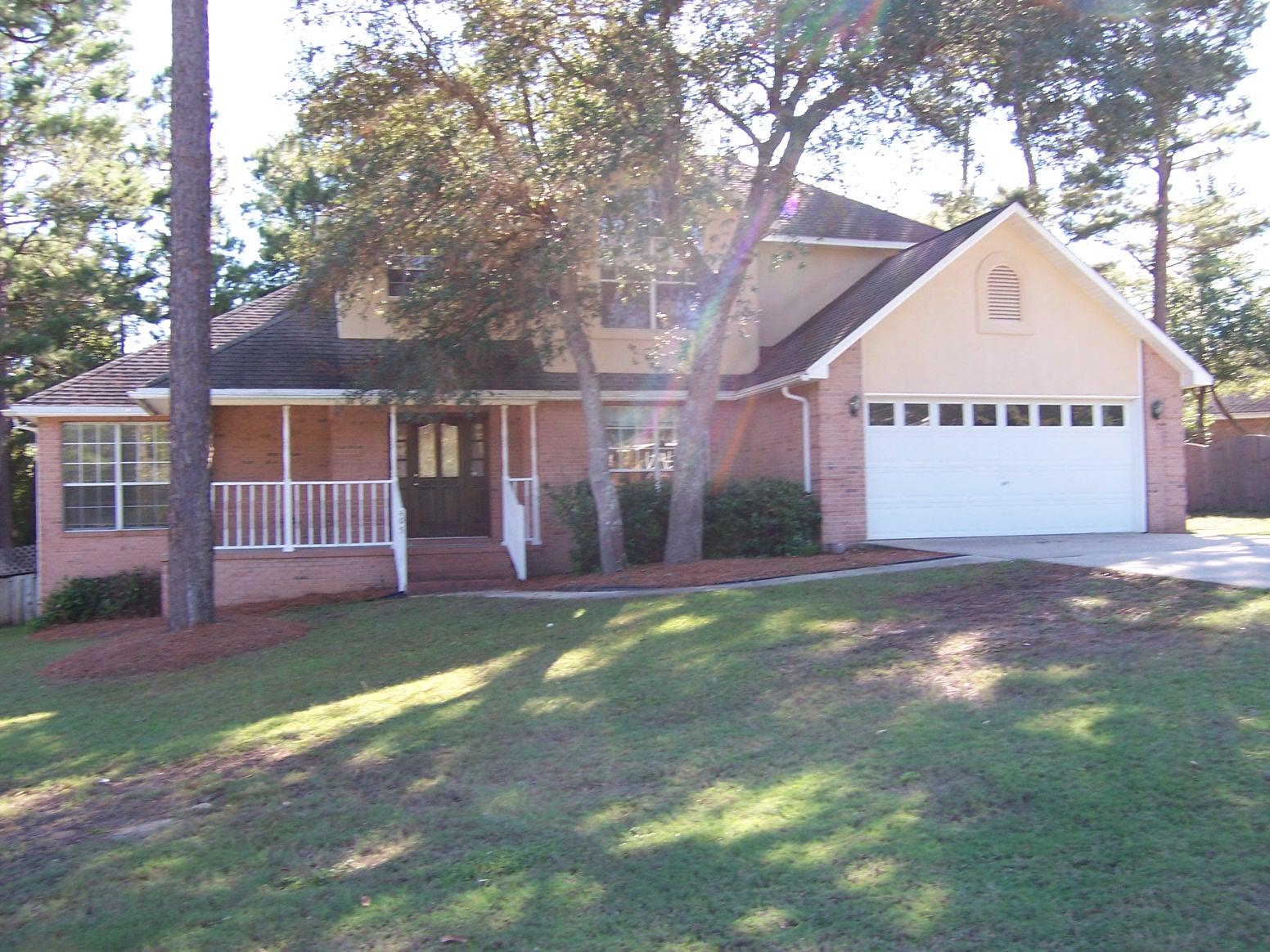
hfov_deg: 55.4
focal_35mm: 33
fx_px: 1211
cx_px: 635
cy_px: 476
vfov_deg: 42.9
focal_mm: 5.5
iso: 80
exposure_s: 1/90
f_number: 3.4
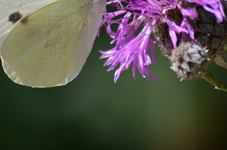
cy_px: 7
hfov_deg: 3.5
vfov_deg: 2.3
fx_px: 3687
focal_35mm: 586
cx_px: 114
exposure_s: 1/1600
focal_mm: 200
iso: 400
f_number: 6.3
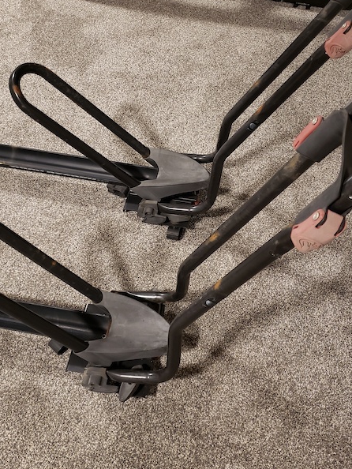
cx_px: 182
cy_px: 216
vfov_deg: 52.6
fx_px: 474
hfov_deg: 40.7
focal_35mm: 35
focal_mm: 4.3
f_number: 1.5
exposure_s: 1/13
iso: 250
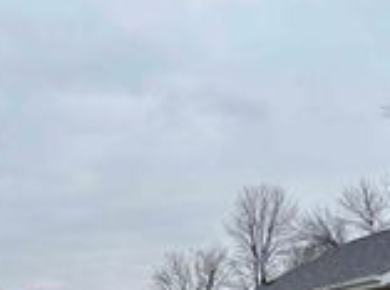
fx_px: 933
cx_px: 206
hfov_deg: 23.6
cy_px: 314
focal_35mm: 83
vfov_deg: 17.2
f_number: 1.6
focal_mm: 5.96
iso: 50
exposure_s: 1/1126
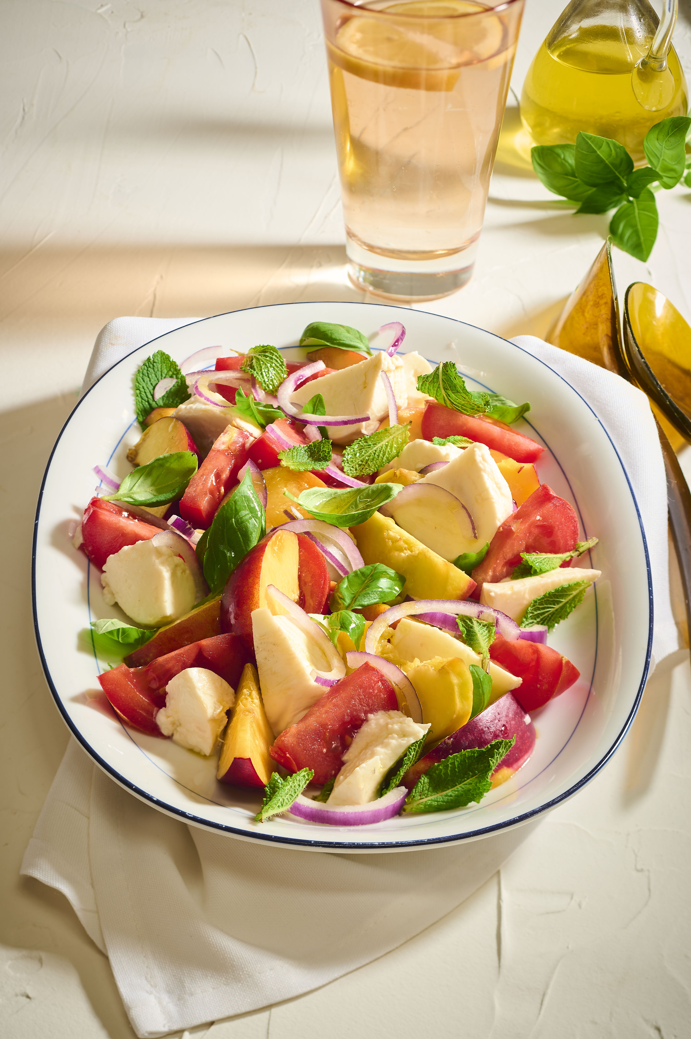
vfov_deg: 23.9
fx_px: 2450
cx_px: 346
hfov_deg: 16.1
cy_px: 520
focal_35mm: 85
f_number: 7.6
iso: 100
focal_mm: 85
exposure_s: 1/20
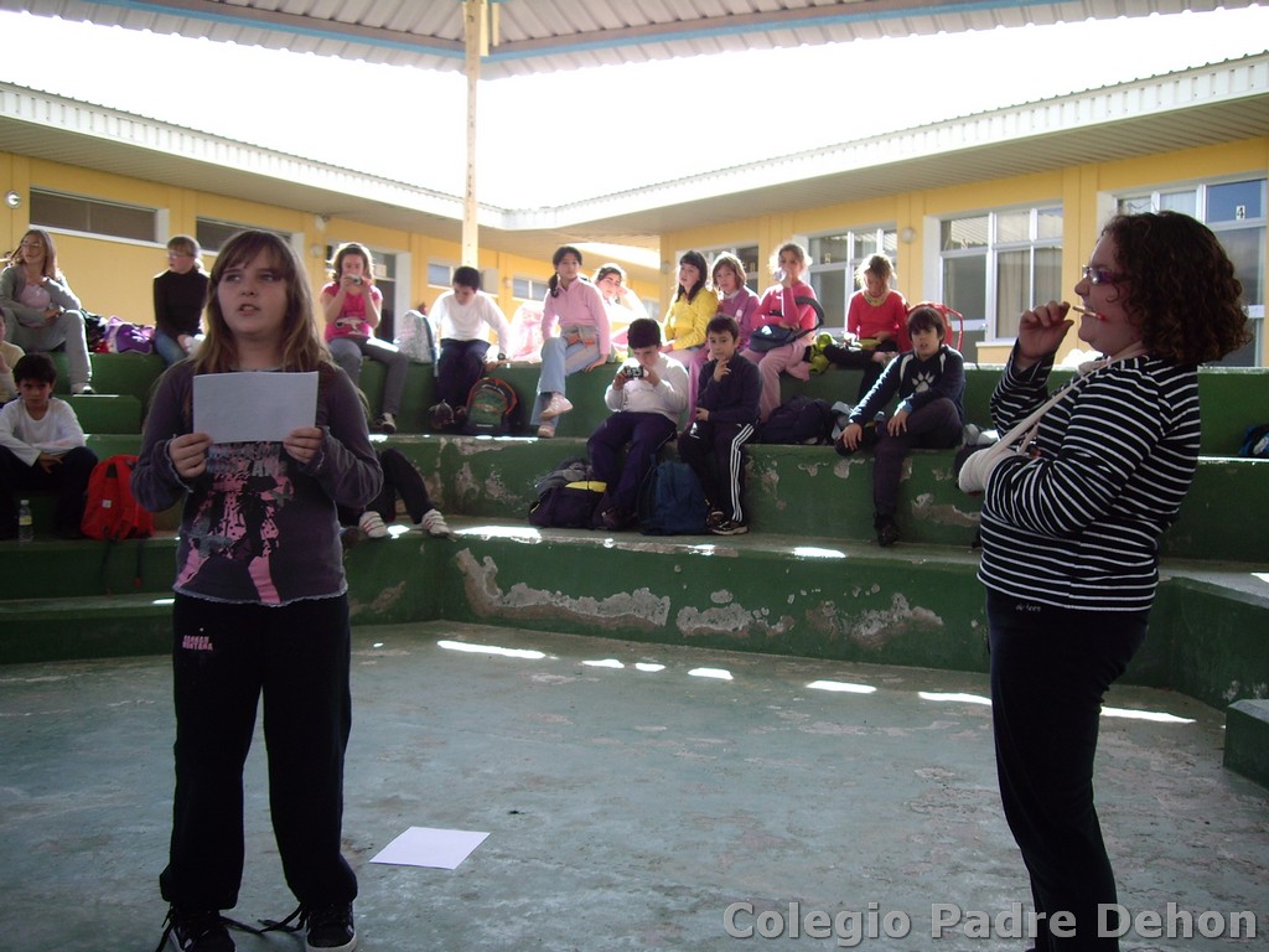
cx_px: 634
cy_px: 476
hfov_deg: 49.0
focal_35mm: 38
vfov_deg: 37.7
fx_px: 1393
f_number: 4.3
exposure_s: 1/200
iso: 64
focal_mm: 6.2
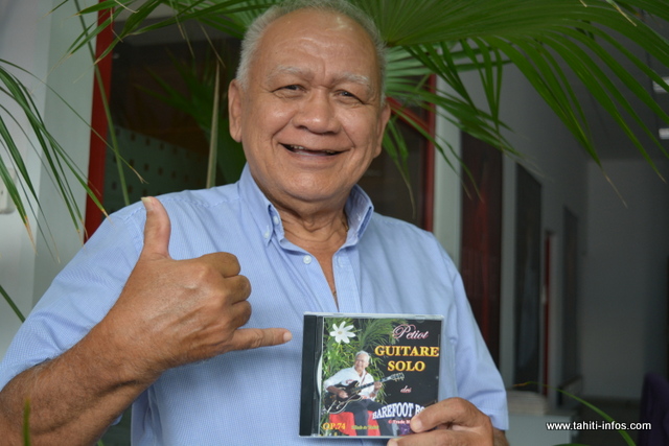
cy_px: 223
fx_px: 892
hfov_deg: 41.1
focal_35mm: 48
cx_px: 334
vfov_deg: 28.1
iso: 450
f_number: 4.5
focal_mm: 32
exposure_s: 1/60
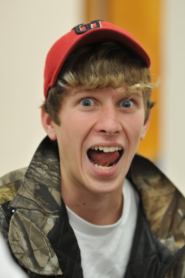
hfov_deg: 9.3
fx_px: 1135
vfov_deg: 14.0
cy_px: 139
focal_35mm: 147
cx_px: 92
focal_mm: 98
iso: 280
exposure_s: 1/60
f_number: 2.8
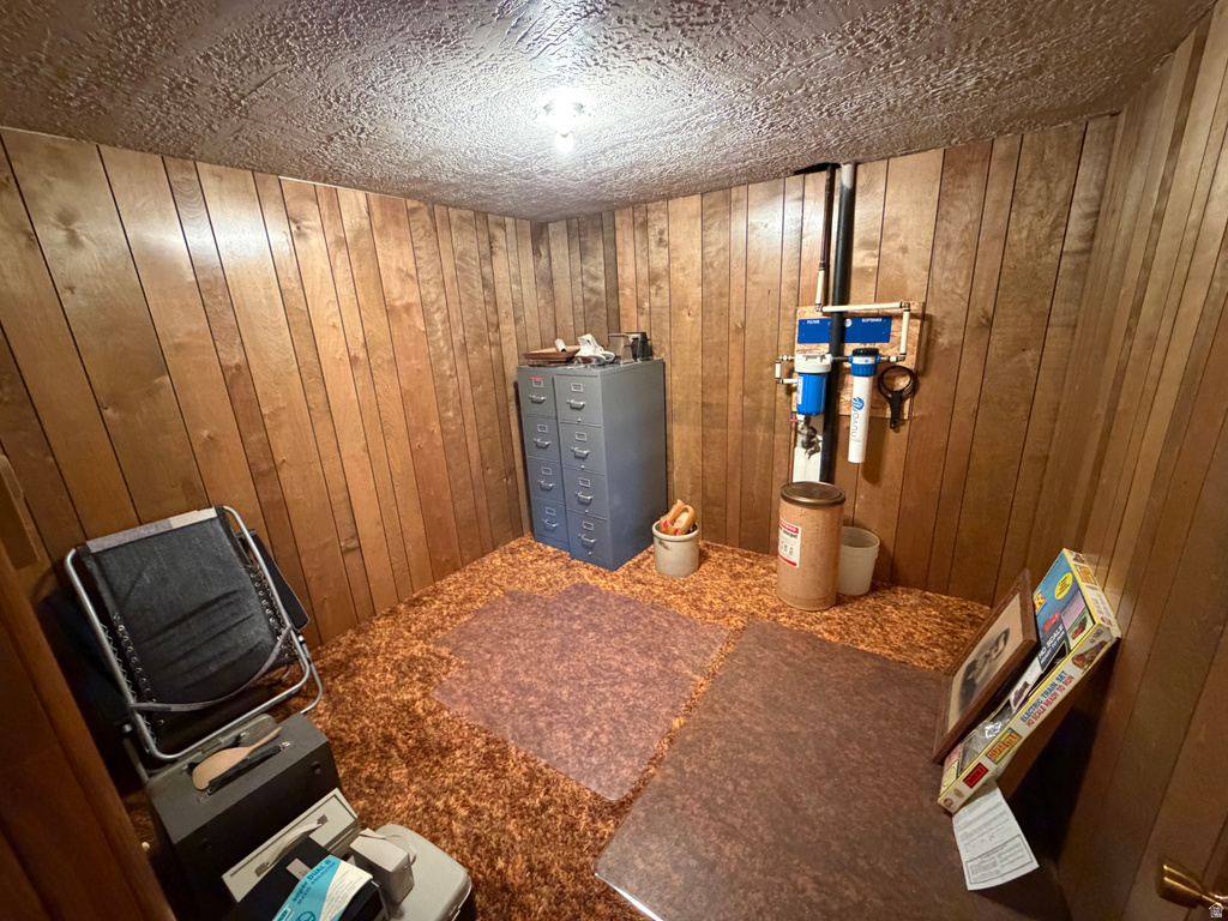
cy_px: 460
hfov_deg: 102.1
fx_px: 497
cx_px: 614
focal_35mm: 14
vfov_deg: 85.7
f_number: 2.2
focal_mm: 2.22
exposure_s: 1/40
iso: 1000
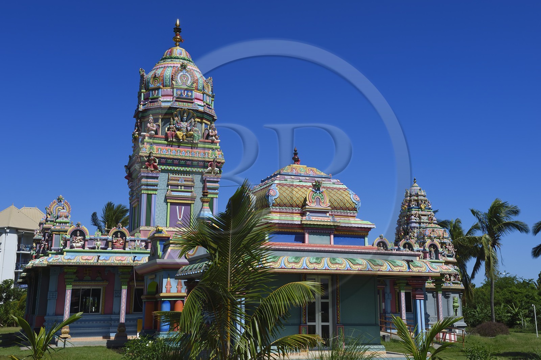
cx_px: 270
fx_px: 661
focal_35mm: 44
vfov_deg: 30.5
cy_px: 180
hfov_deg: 44.5
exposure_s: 1/250
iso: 200
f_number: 14
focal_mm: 44
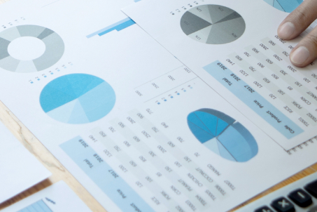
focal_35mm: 149
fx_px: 1312
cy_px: -47
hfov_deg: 13.7
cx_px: 38
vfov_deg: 9.1
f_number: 4
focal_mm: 50
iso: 100
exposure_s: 1/60
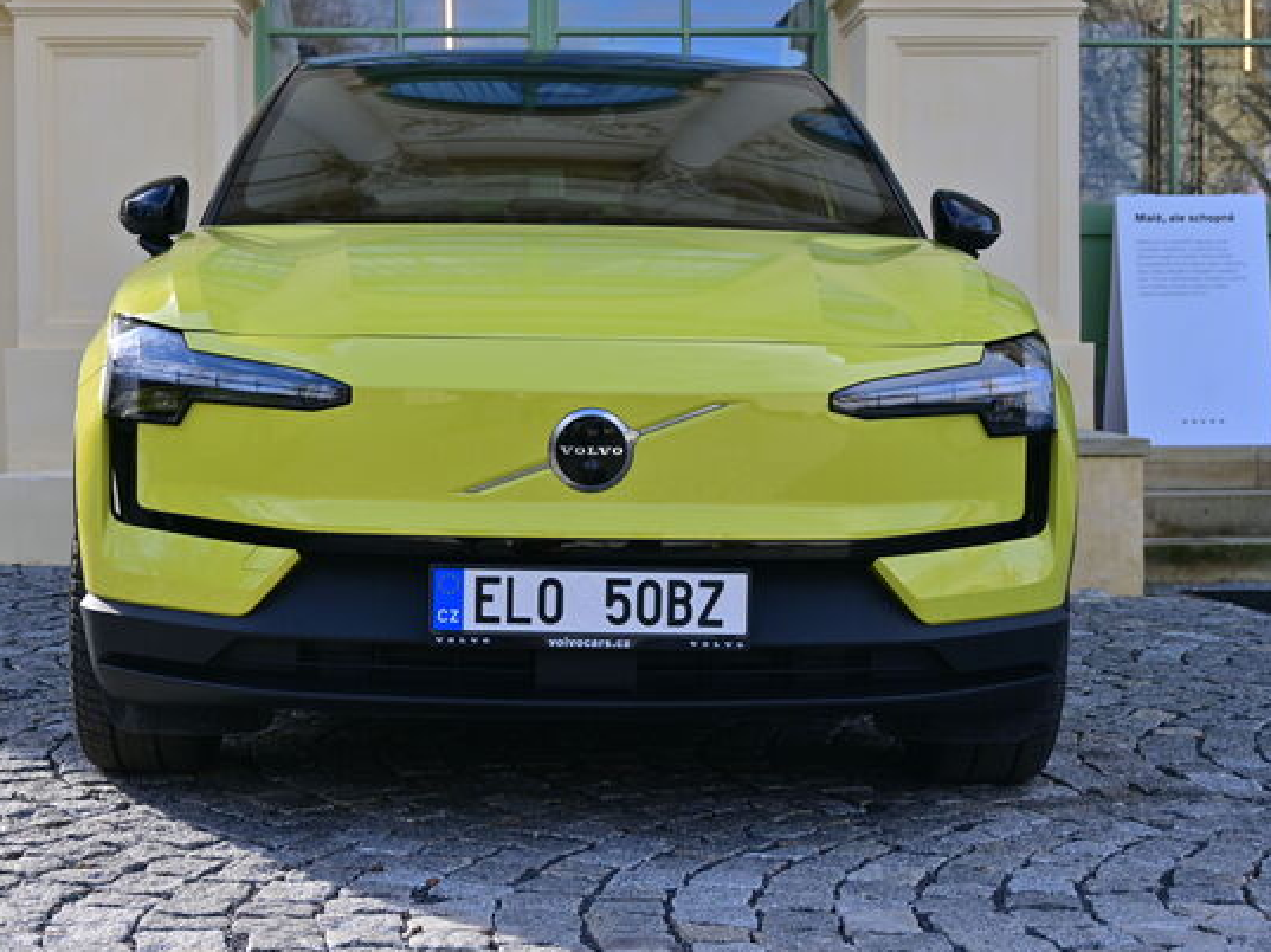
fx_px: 2422
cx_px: 568
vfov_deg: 22.2
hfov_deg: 29.4
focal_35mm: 66
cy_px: 472
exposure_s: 1/800
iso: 250
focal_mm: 40
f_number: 6.3
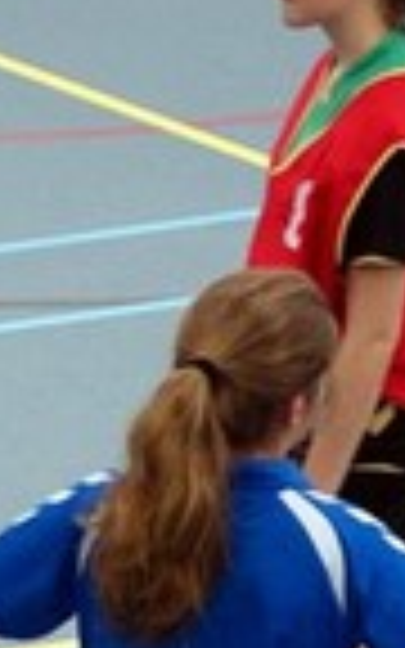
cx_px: -882
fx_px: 9572
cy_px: 220
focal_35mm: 542
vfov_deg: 3.9
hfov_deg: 2.4
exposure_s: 1/200
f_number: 3.2
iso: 640
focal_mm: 50
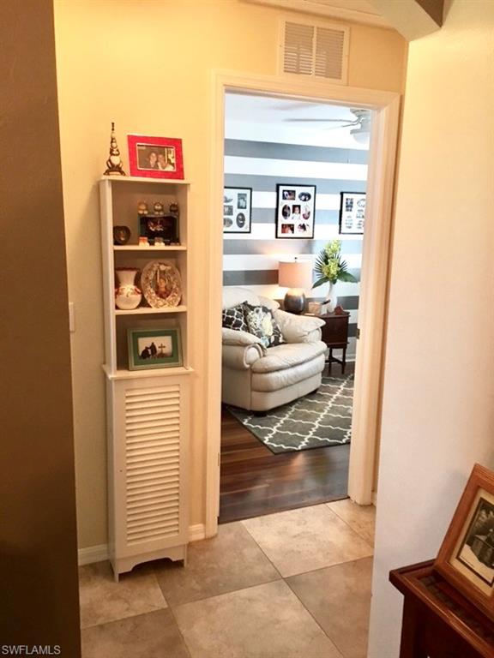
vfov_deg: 61.7
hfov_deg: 48.2
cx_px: 247
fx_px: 552
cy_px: 329
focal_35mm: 29
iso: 125
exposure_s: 1/30
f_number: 2.2
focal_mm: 4.15
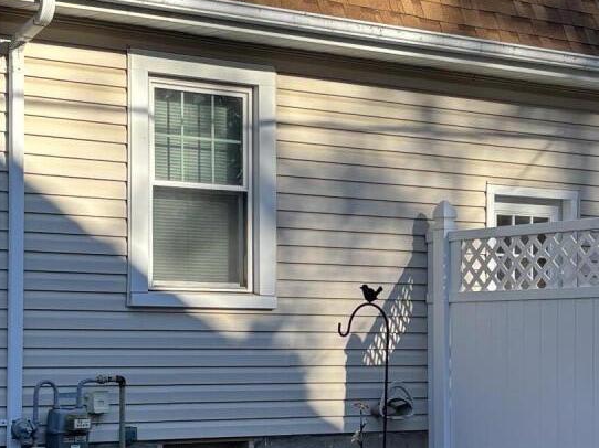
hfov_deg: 20.4
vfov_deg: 15.4
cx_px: 281
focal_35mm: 96
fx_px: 1660
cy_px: 307
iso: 50
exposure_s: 1/1667
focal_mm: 5.96
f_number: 1.6
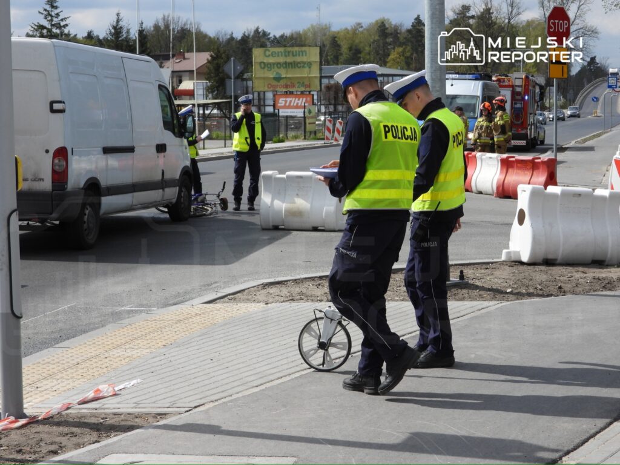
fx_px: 1343
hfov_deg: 26.0
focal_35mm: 75
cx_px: 310
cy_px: 232
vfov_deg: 19.6
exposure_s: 1/1250
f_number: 3.5
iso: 100
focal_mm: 13.5
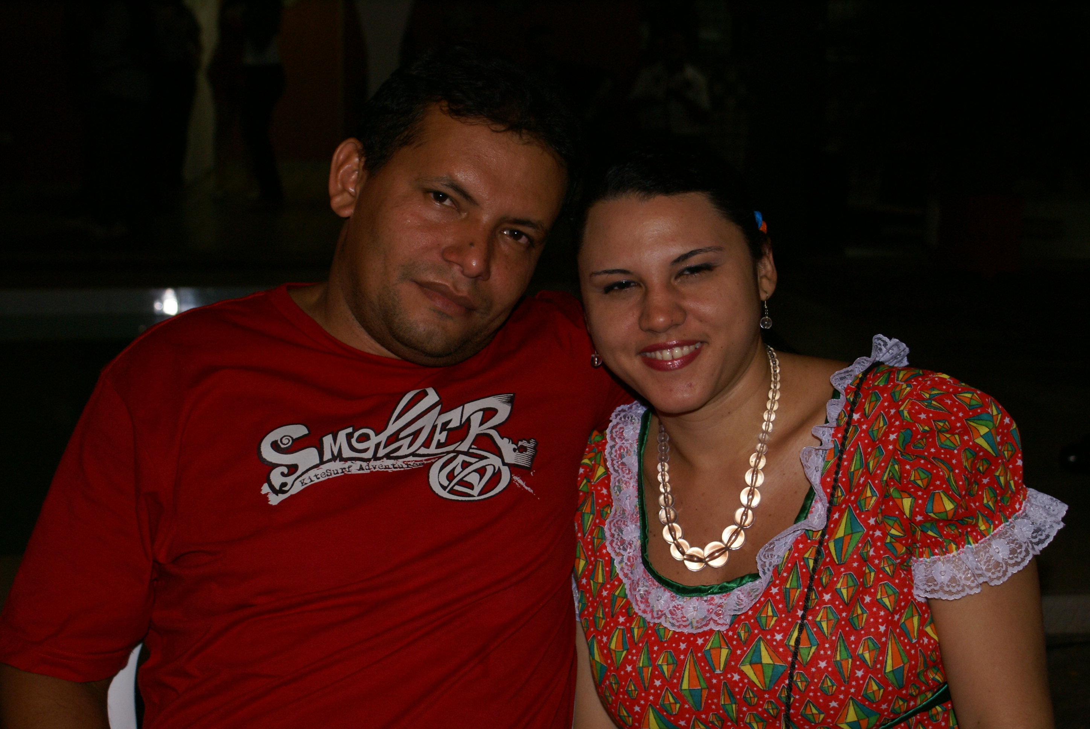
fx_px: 1818
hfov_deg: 33.4
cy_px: 364
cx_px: 545
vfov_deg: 22.7
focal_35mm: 60
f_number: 5.6
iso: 400
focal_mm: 40
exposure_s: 1/60
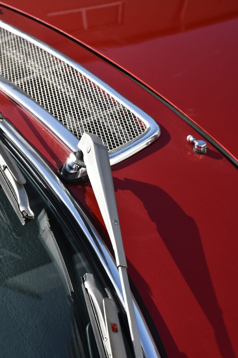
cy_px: 179
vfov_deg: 33.4
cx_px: 119
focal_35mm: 60
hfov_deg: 22.6
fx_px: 595
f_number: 11
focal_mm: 40
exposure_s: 1/500
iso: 400
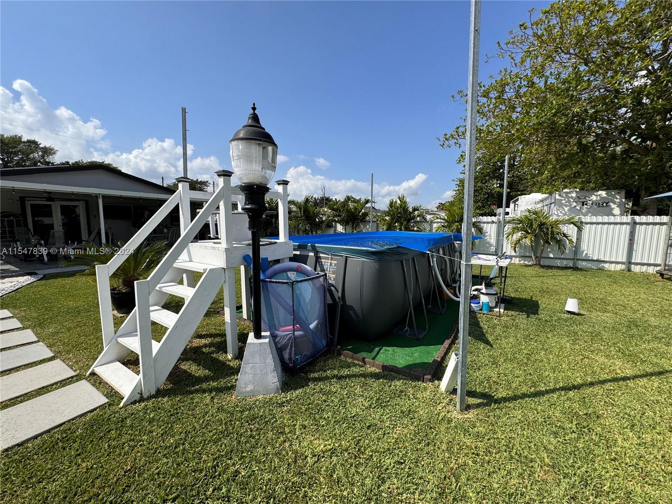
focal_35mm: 14
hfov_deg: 102.1
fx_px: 272
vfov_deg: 85.7
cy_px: 252
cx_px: 336
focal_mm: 2.22
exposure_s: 1/2083
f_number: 2.2
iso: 50
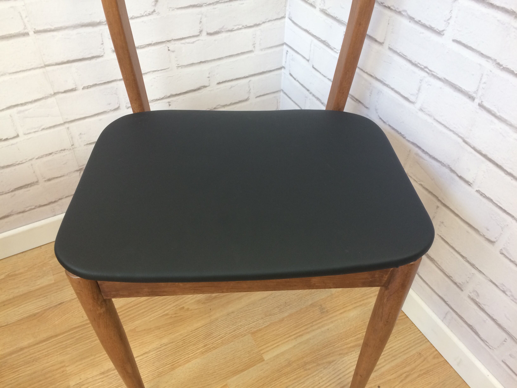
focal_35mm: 29
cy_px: 194
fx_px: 433
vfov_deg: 48.2
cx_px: 258
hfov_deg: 61.7
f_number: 2.2
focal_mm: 4.15
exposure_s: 1/33
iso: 40
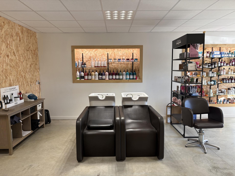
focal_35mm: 26
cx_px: 118
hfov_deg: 67.3
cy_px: 88
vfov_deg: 53.1
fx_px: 177
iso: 80
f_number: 1.6
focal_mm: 5.96
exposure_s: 1/121
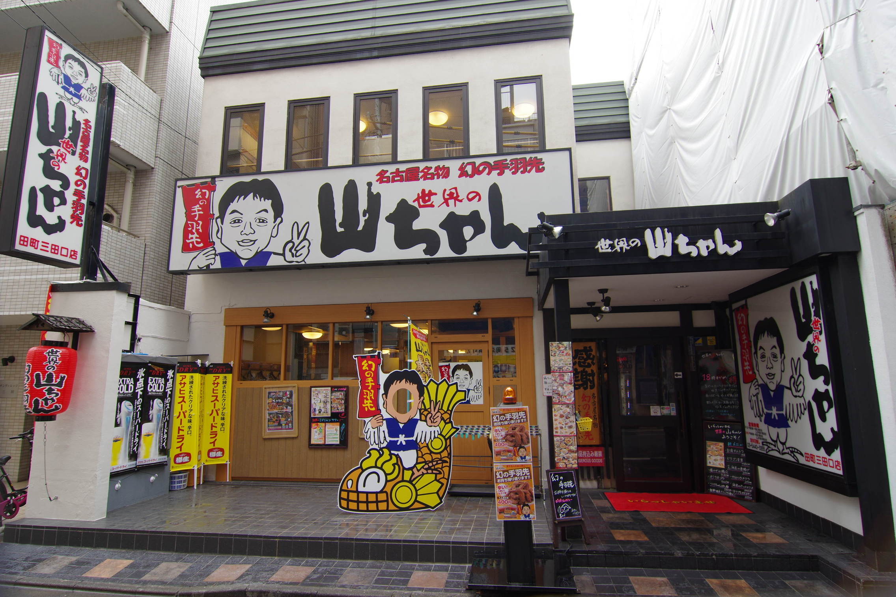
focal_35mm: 18
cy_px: 298
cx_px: 448
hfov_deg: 90.0
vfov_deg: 67.4
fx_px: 448
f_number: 6.3
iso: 200
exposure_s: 1/40
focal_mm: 12
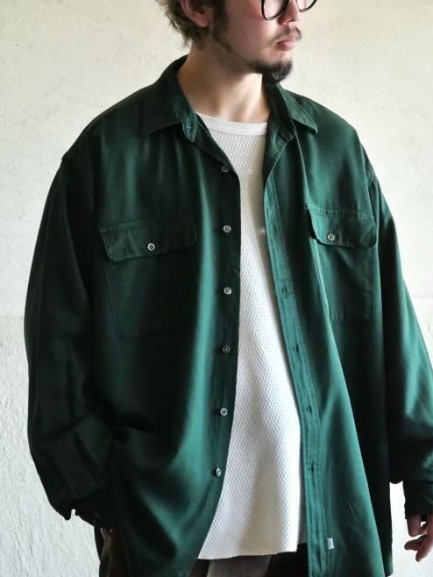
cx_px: 244
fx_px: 2333
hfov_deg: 10.6
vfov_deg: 14.1
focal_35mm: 140
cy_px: 368
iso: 2500
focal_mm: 54
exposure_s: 1/125
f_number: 4
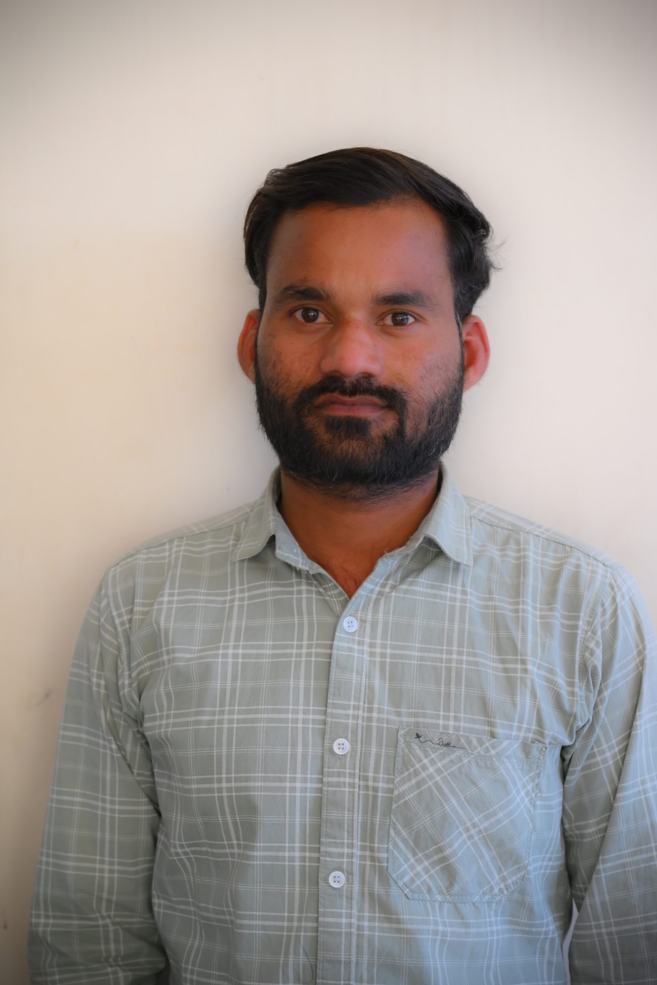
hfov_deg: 18.9
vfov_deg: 28.1
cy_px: 492
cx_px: 328
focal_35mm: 72
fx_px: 1971
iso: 1250
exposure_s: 1/200
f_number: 4
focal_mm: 72
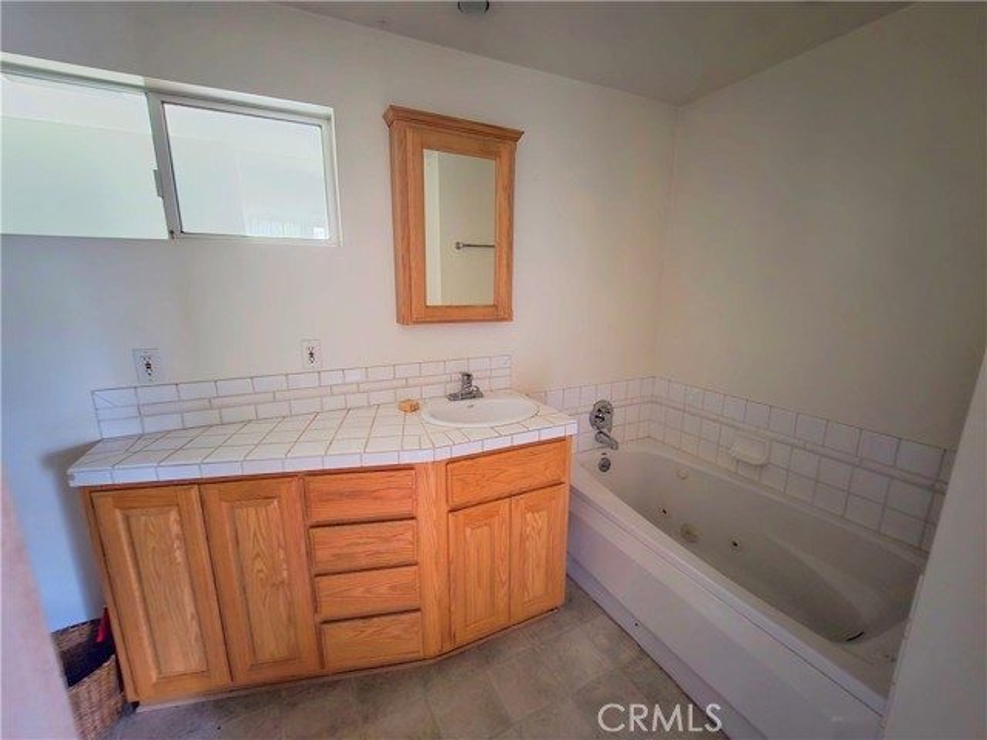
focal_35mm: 13
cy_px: 370
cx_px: 494
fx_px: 371
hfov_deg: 106.2
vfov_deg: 89.9
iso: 1000
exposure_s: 1/8
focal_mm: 2.2
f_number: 2.2
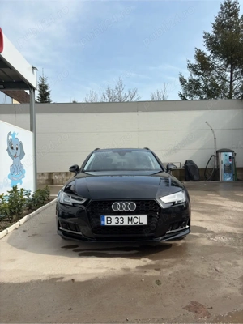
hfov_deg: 53.1
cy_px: 162
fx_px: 243
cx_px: 122
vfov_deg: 67.3
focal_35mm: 26
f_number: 1.6
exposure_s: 1/2315
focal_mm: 5.96
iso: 32
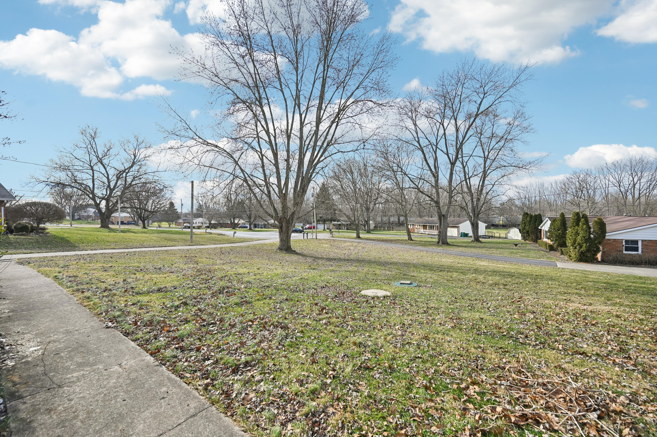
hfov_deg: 104.3
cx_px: 328
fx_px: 255
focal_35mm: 14
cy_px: 218
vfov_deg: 81.1
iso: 400
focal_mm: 14
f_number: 4
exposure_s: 1/2000
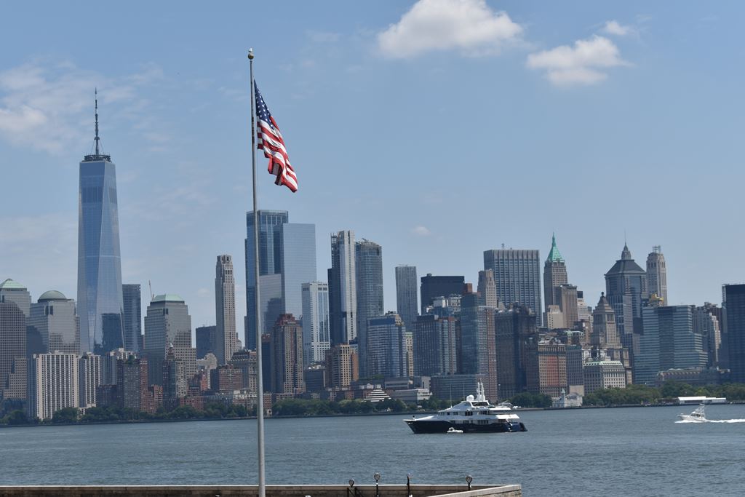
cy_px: 248
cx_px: 372
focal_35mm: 82
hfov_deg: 24.6
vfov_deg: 16.6
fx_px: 1707
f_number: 8
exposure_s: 1/400
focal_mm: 55
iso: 100
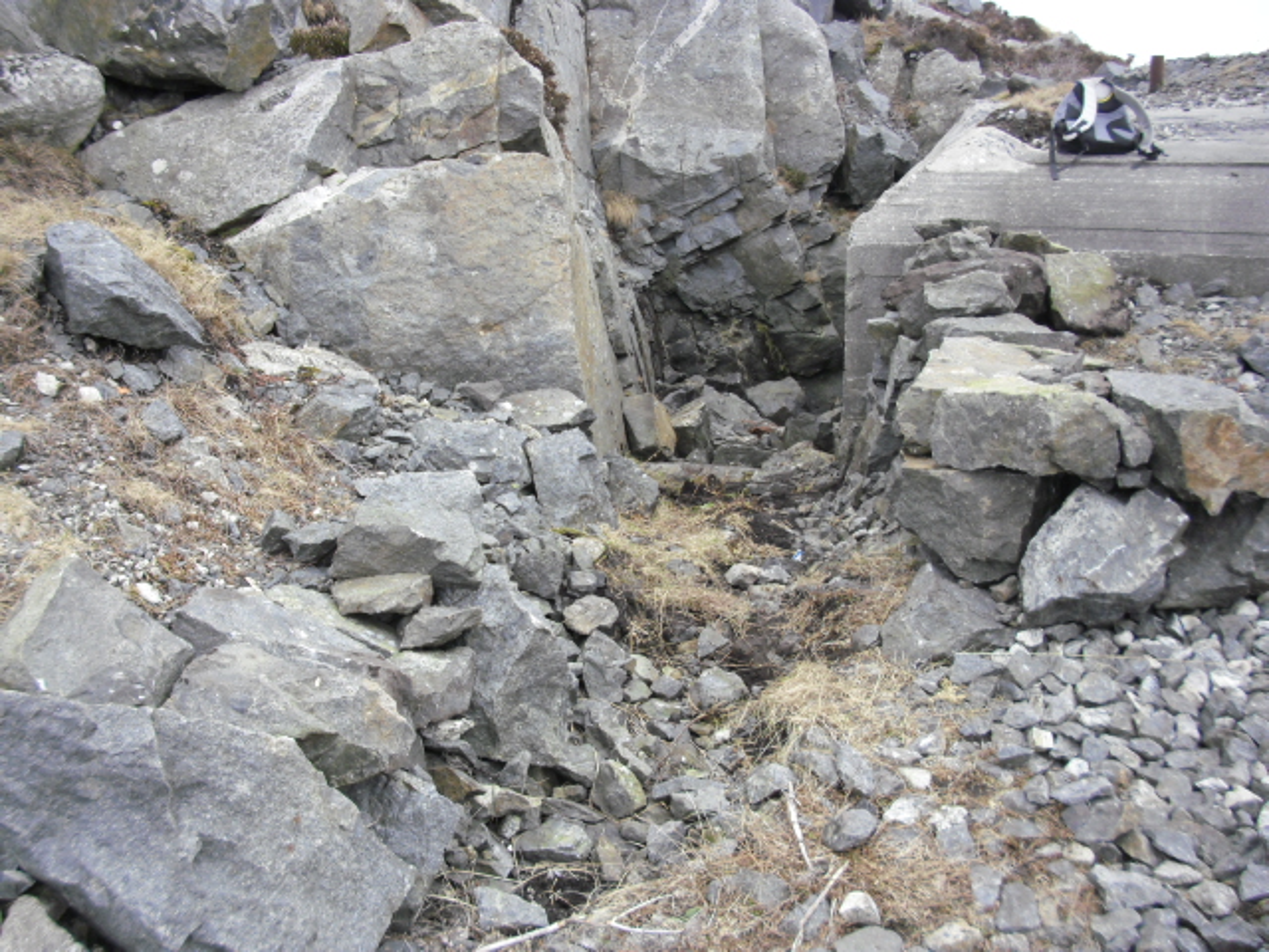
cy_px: 476
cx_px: 634
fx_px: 1393
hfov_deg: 49.0
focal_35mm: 38
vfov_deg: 37.7
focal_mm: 6.2
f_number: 2.8
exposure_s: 1/160
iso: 100
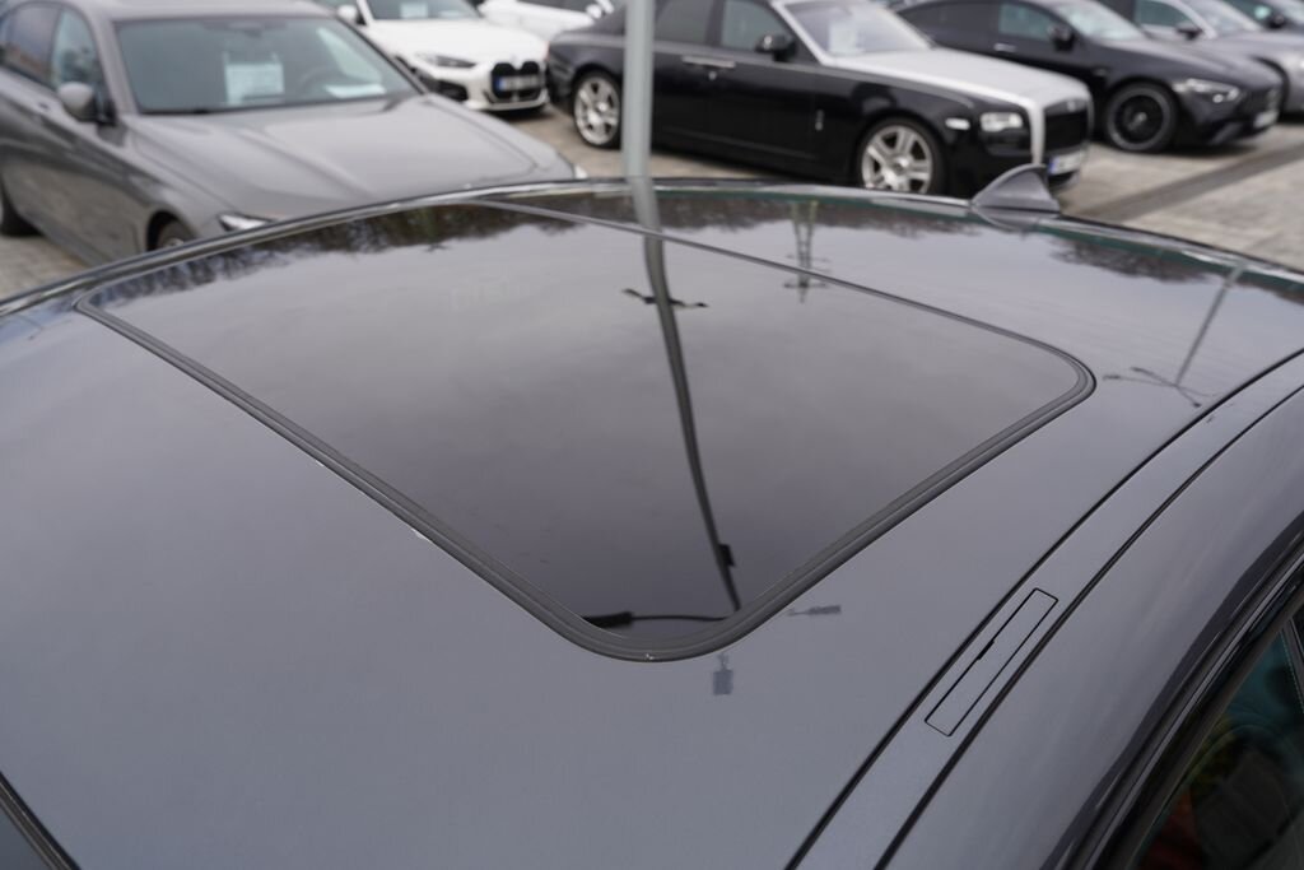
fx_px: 1014
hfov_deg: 65.5
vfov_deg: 46.4
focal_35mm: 28
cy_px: 435
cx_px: 652
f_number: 7.1
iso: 100
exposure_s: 1/200
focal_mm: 28
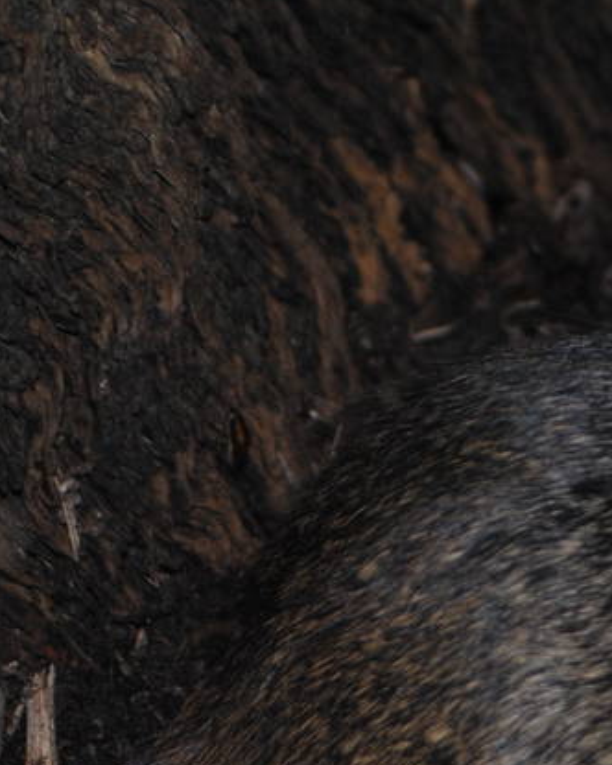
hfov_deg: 5.2
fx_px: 6765
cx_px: 673
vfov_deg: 6.4
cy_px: 834
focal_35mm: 299
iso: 200
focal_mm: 55
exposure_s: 1/60
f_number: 4
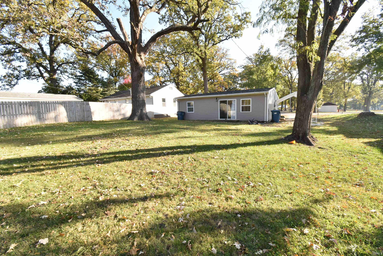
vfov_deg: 77.4
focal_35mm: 15
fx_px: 160
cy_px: 128
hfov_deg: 100.3
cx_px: 192
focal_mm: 10
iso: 400
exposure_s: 1/60
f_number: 13
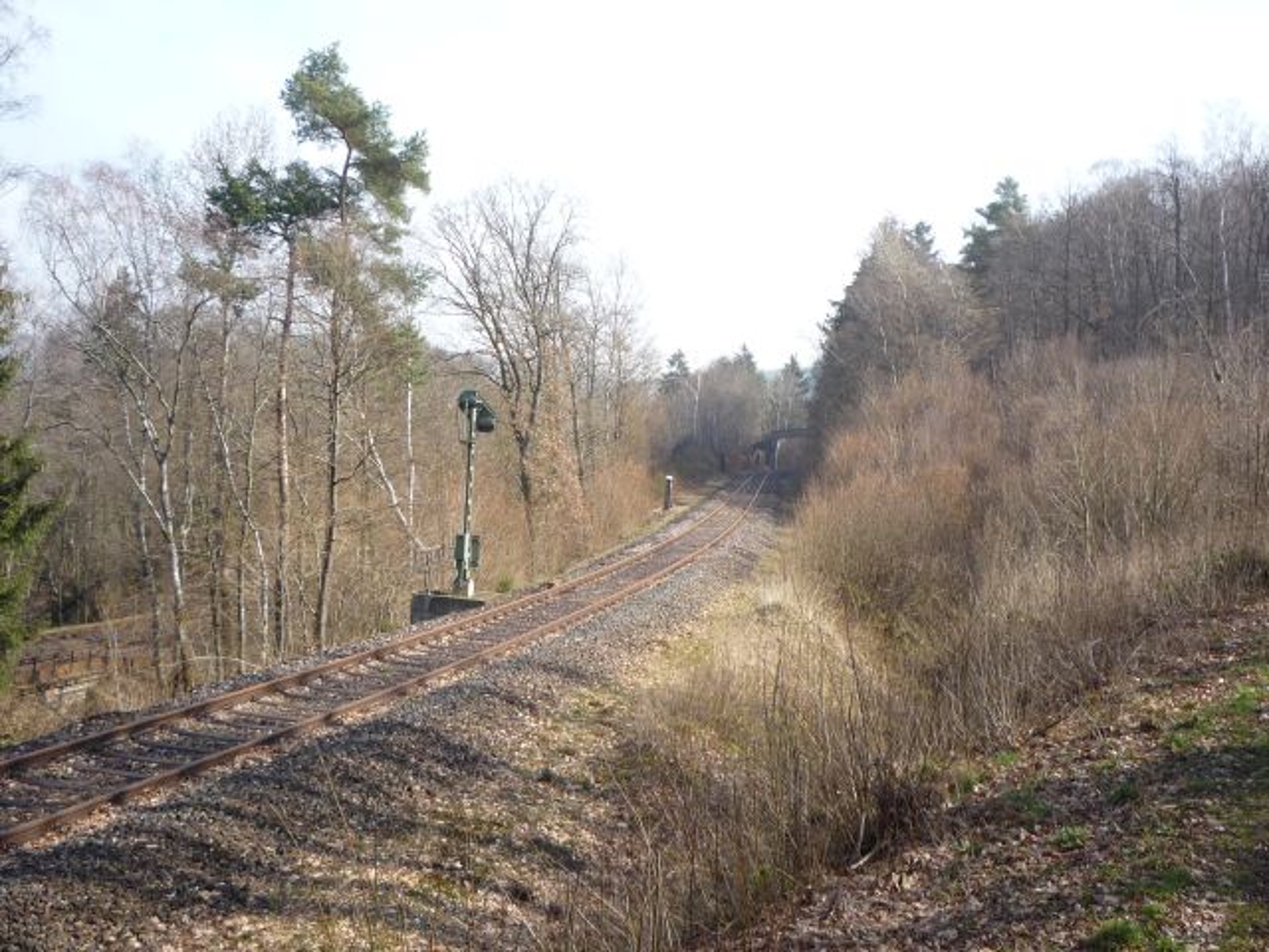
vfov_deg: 37.7
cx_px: 634
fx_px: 1393
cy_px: 476
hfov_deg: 49.0
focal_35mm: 38
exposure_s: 1/250
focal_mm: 5.2
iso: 100
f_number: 4
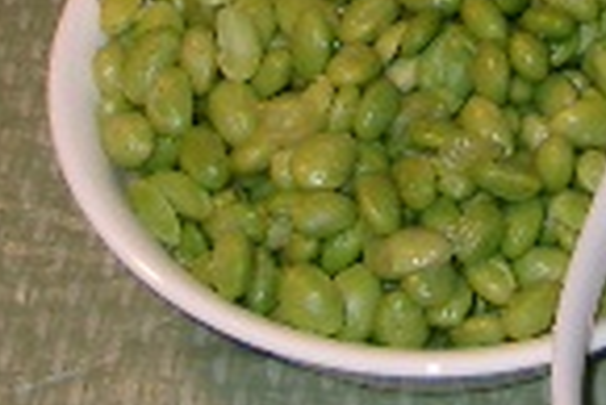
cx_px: 652
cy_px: -284
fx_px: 2864
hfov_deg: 11.9
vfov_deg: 7.9
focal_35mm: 170
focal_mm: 7.6
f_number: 2.6
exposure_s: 1/60
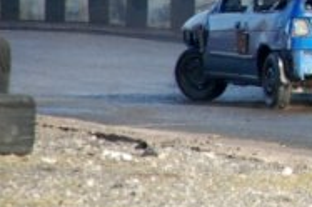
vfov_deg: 2.0
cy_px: -85
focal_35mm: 694
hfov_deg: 3.0
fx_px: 6002
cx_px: 479
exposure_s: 1/500
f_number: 6
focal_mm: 135
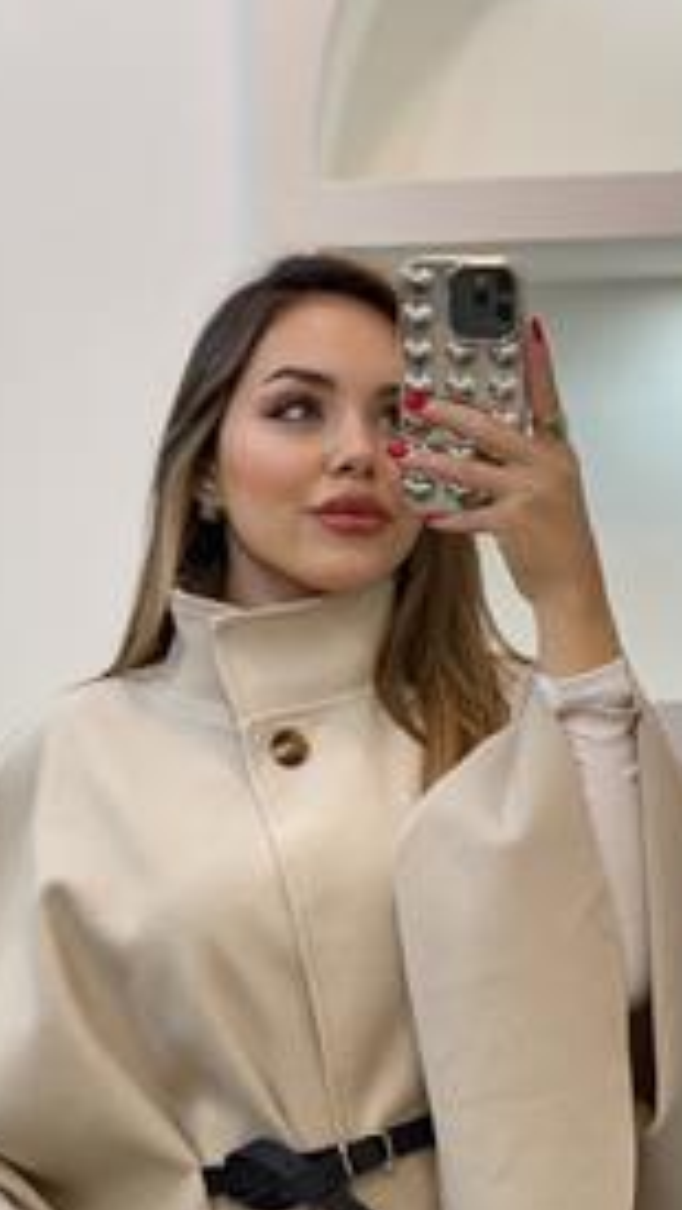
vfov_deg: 24.8
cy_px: 869
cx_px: 229
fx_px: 2728
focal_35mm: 85
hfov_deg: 14.2
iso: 80
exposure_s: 1/100
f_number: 2
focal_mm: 6
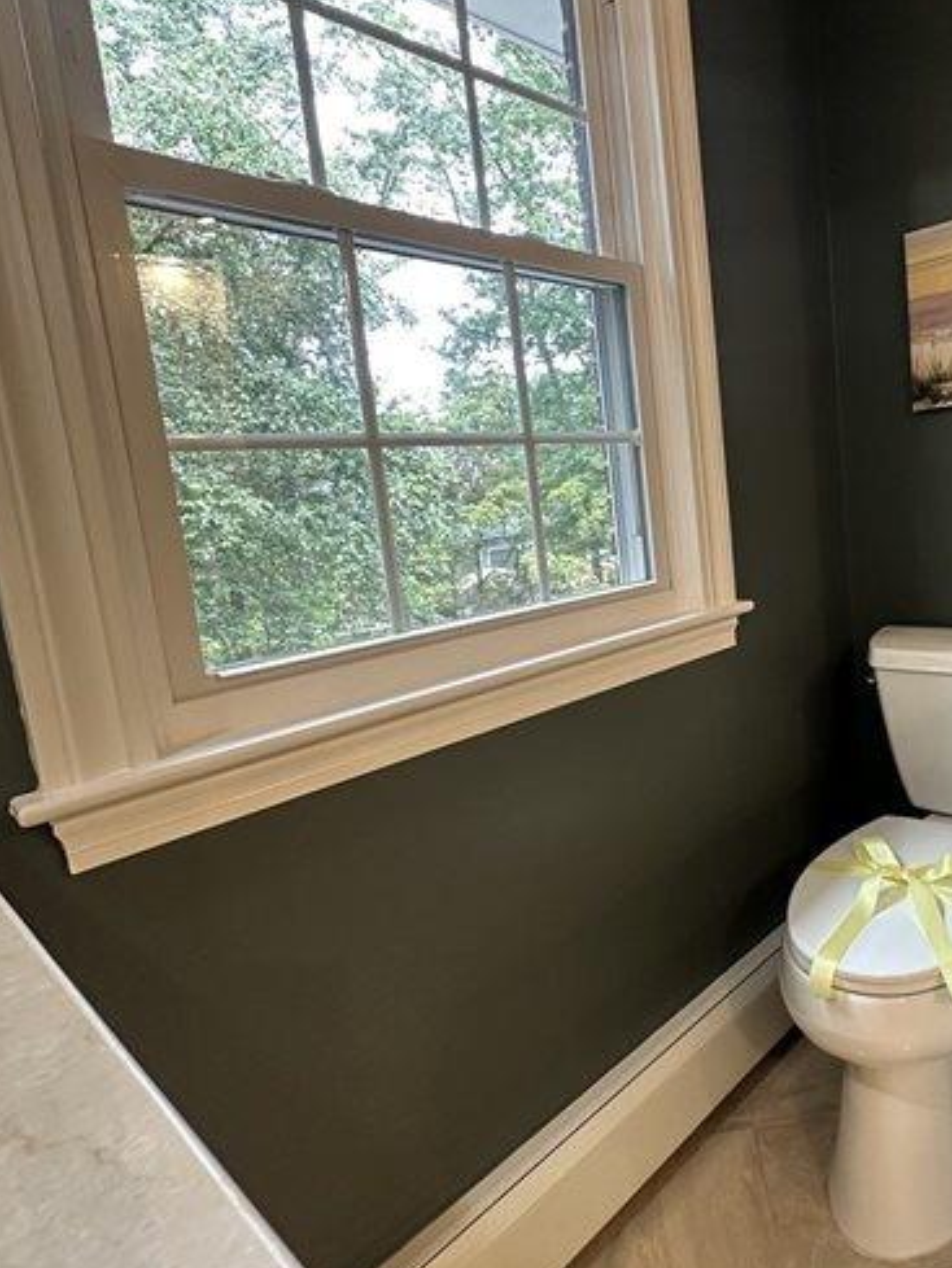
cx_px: 726
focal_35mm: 22
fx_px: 806
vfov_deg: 76.3
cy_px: 594
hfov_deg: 57.6
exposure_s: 1/60
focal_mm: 2.22
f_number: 2.2
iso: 200
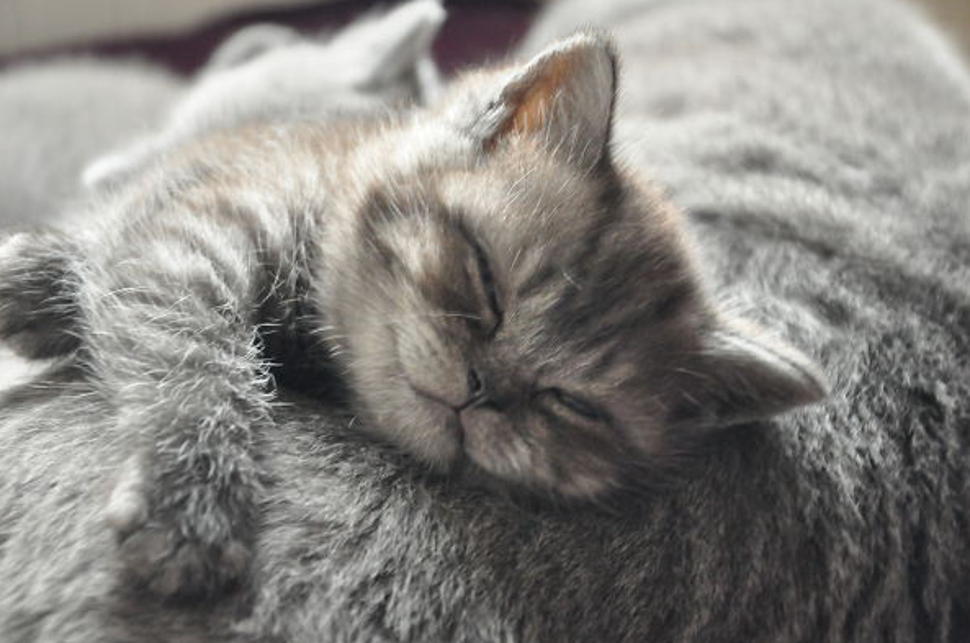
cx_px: 492
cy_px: 325
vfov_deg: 13.5
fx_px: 2716
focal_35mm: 101
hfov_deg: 20.2
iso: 3200
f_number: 5.3
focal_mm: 66
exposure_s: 1/8
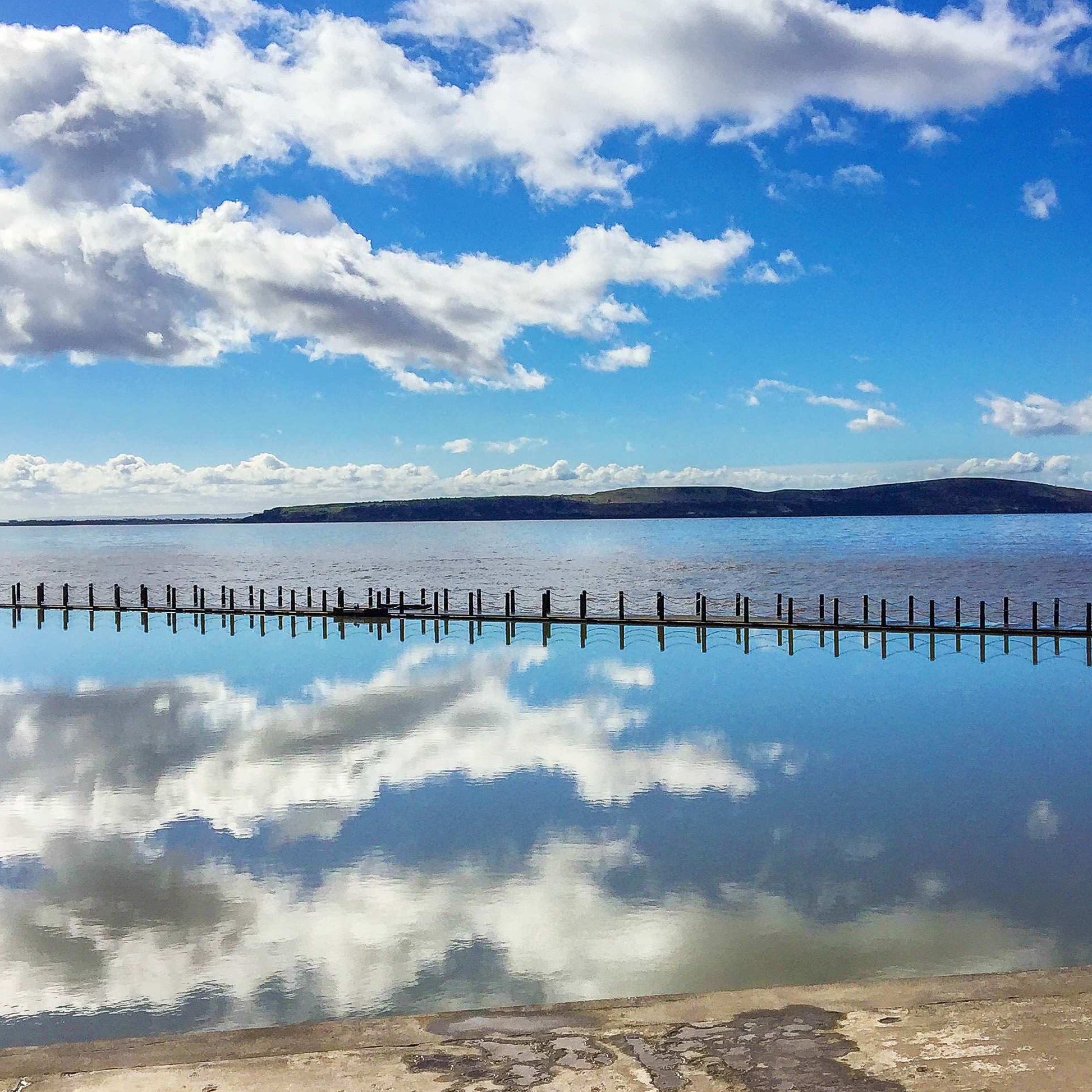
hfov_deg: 39.1
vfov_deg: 39.2
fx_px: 1535
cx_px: 595
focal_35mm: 43
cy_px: 553
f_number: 2.2
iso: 32
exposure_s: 1/8000
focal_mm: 4.15
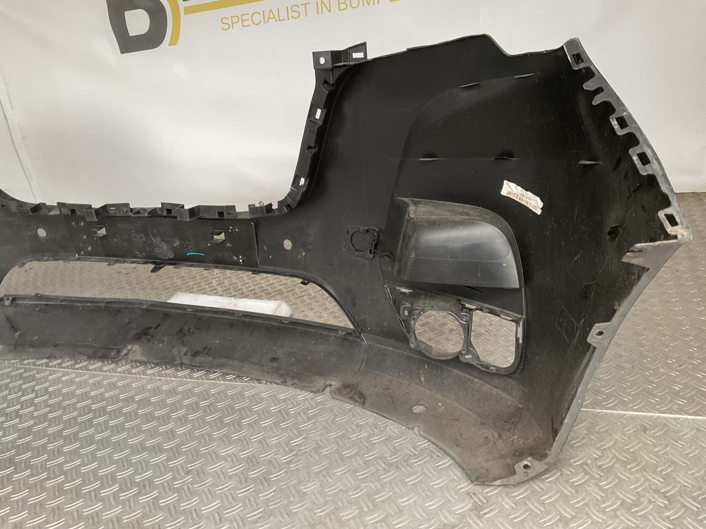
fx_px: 591
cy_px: 264
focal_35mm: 29
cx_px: 353
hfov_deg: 61.7
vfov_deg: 48.2
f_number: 1.8
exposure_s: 1/50
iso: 80
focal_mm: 3
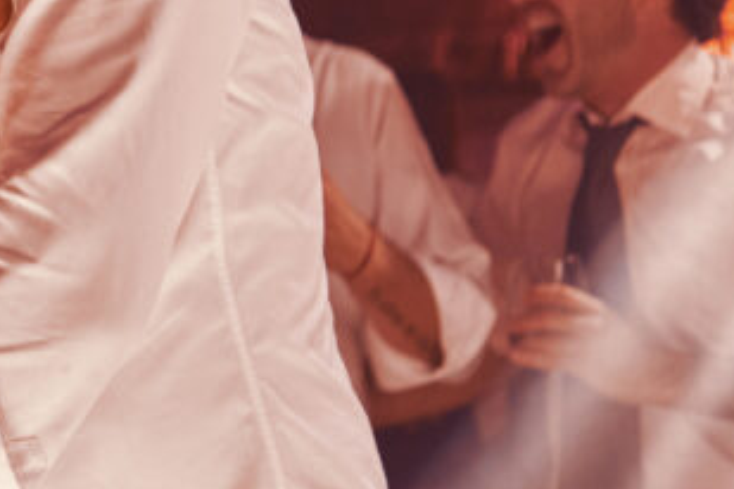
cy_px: -64
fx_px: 2365
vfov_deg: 11.6
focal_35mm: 116
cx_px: -333
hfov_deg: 16.3
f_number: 3.5
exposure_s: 1/200
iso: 1600
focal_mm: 35
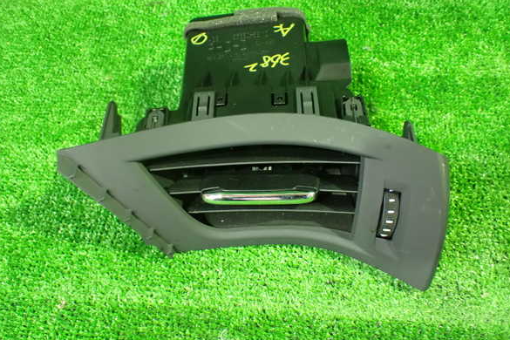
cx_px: 254
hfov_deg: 58.7
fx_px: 453
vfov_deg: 41.1
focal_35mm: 32
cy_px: 174
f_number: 2.3
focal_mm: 5.4
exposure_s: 1/30
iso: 1250
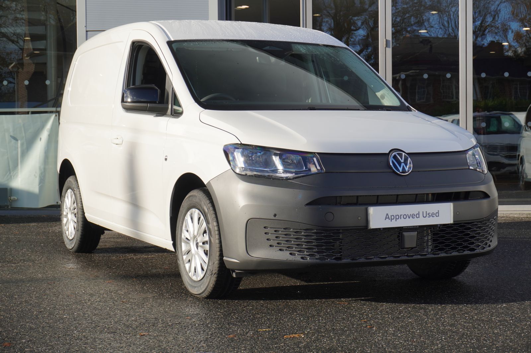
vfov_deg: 21.0
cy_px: 176
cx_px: 266
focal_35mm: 64
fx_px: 951
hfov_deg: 31.2
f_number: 6.7
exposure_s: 1/125
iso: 100
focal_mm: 43
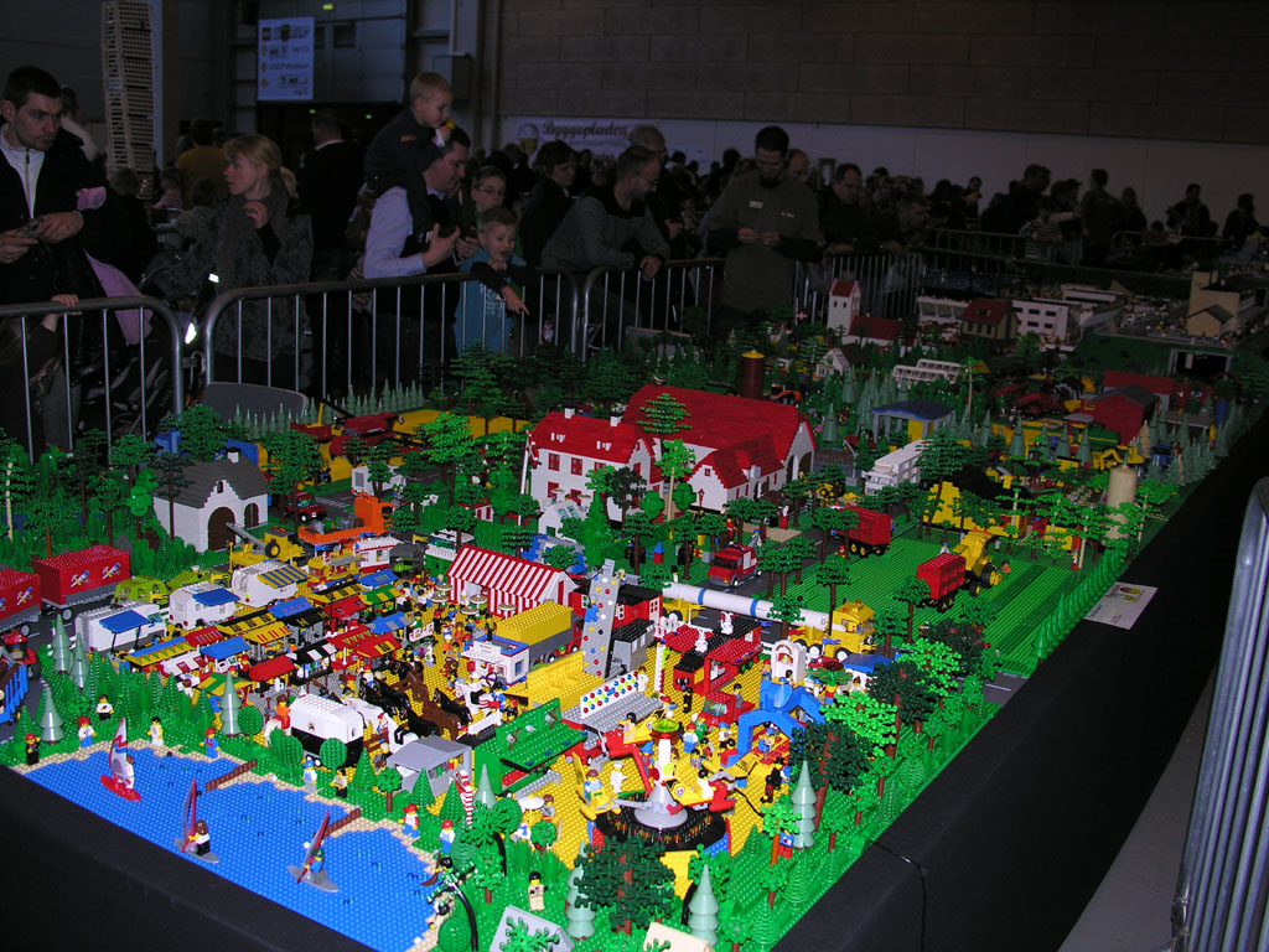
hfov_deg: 52.6
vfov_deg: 40.7
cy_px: 476
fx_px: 1283
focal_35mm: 35
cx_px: 634
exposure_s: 1/60.1
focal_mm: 8.9
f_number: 2.8
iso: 50
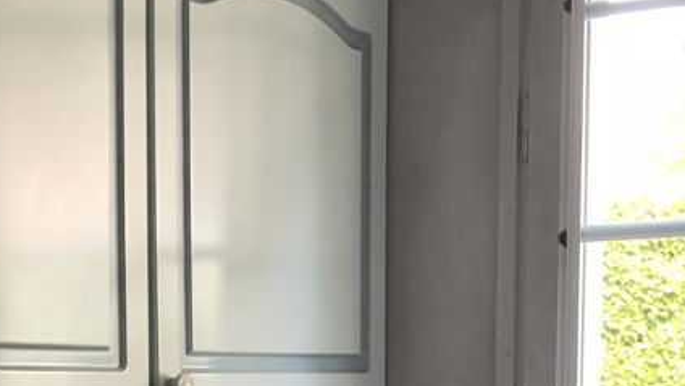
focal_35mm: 92
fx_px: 1672
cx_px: 338
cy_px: 577
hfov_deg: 23.2
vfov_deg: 12.5
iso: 40
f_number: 1.8
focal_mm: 3.99
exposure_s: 1/20
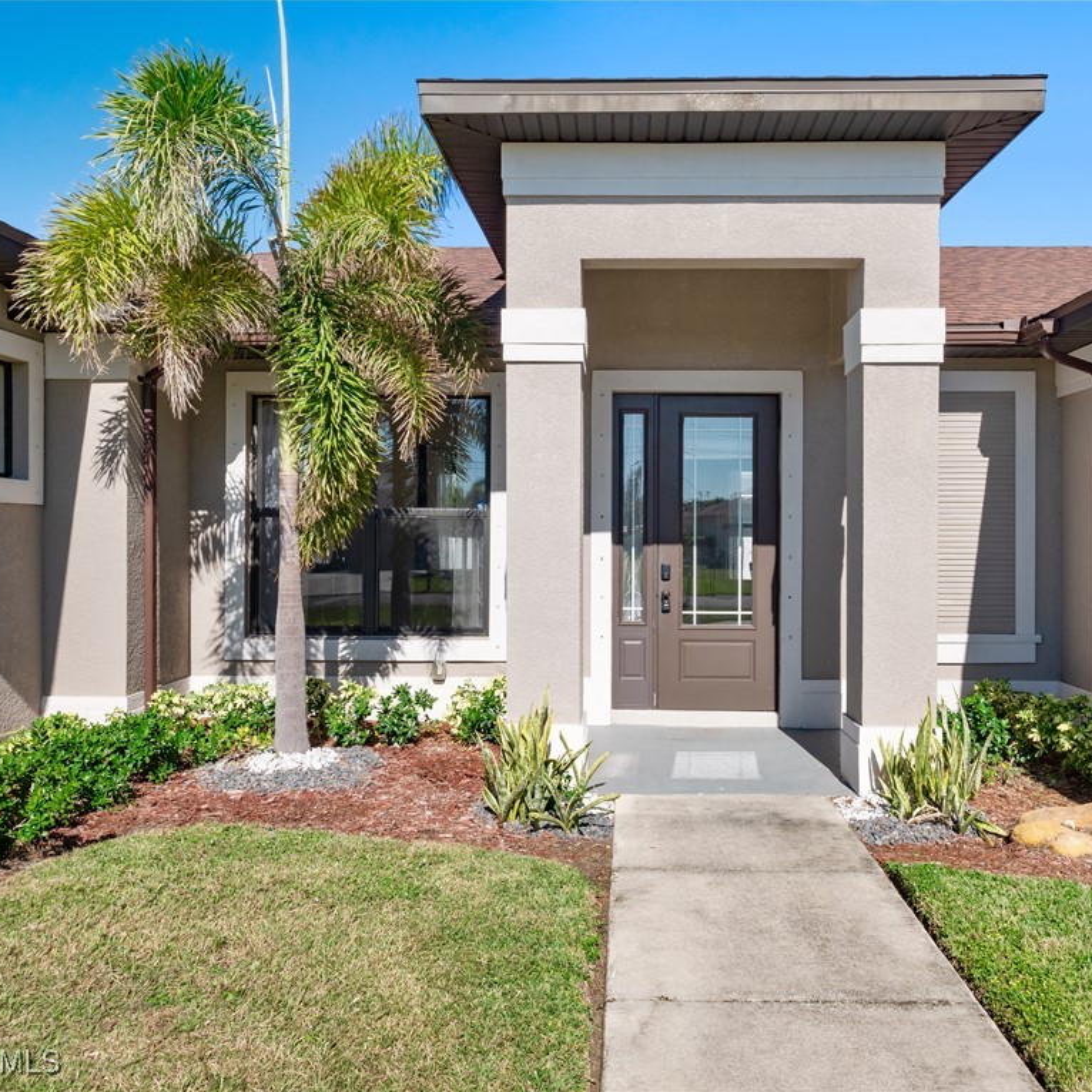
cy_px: 546
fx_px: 928
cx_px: 616
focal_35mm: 26
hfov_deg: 60.7
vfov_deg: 60.9
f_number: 7.1
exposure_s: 1/800
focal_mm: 11
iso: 200
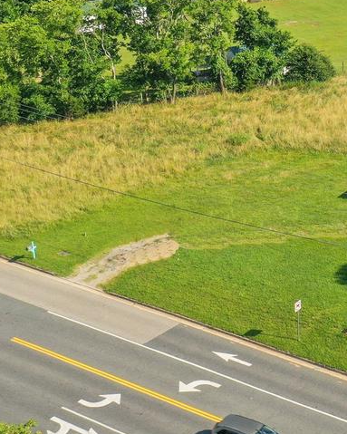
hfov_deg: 18.6
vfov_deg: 23.3
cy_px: 17
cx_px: 391
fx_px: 1014
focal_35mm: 79
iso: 100
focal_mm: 10.26
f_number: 3.5
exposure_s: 1/60
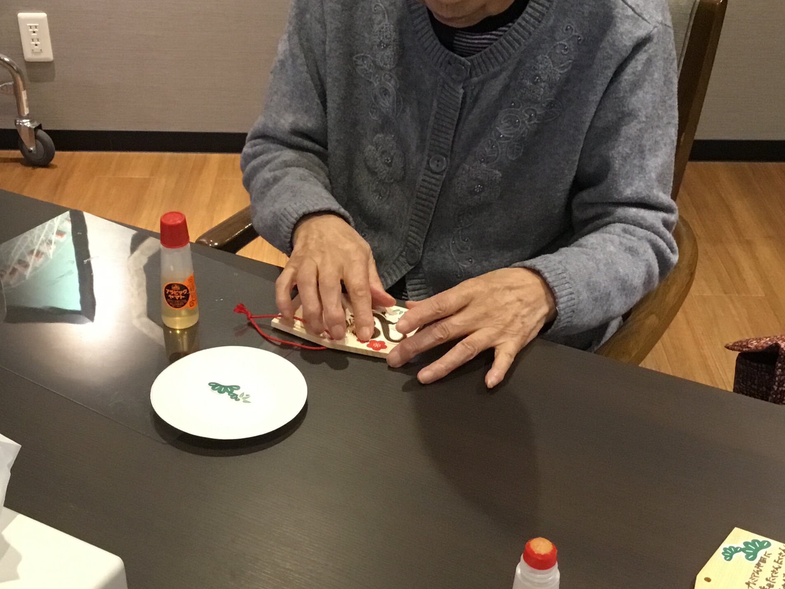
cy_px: 276
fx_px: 1202
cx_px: 349
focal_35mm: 53
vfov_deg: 27.5
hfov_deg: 36.1
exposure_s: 1/30
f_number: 2.4
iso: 160
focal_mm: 3.3
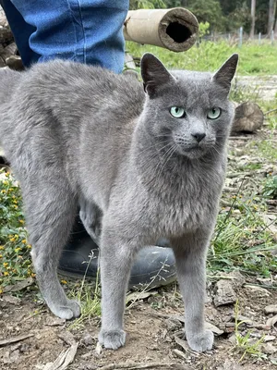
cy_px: 185
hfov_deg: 28.0
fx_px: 555
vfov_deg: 36.8
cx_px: 138
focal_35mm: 52
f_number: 2
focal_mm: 6
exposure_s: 1/99
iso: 100
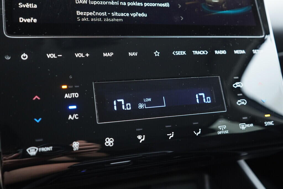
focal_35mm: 36
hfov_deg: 53.1
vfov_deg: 36.9
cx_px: 142
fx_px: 283
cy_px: 94
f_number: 2.8
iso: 640
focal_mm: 24
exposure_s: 1/40
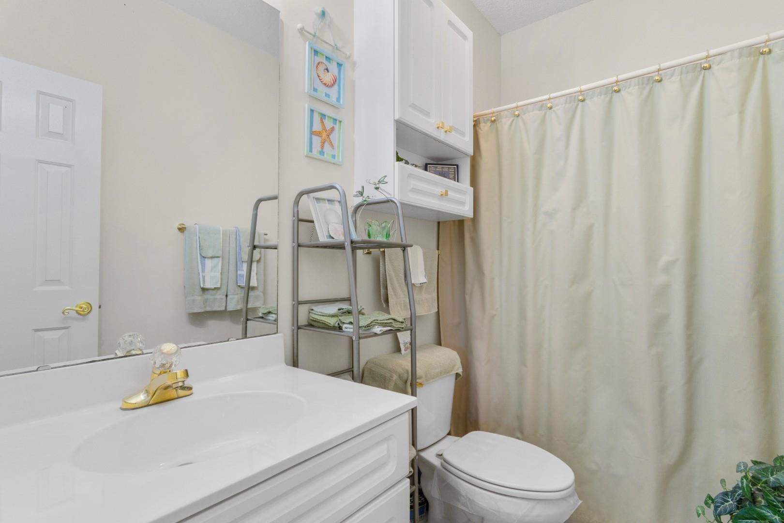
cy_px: 262
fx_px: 370
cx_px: 392
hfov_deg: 93.3
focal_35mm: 17
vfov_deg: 70.4
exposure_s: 1/8
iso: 100
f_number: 4.8
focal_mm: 11.5
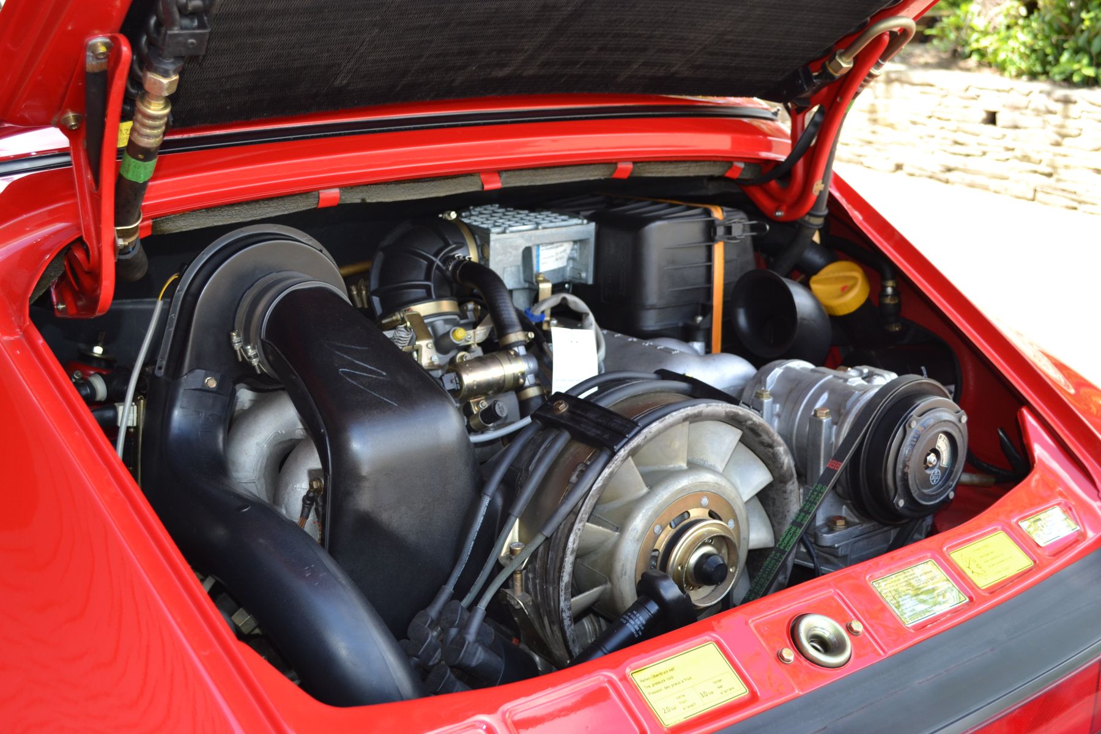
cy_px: 367
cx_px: 550
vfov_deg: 31.9
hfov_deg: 46.4
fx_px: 1284
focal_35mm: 42
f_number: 4.5
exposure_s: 1/125
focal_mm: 28
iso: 250
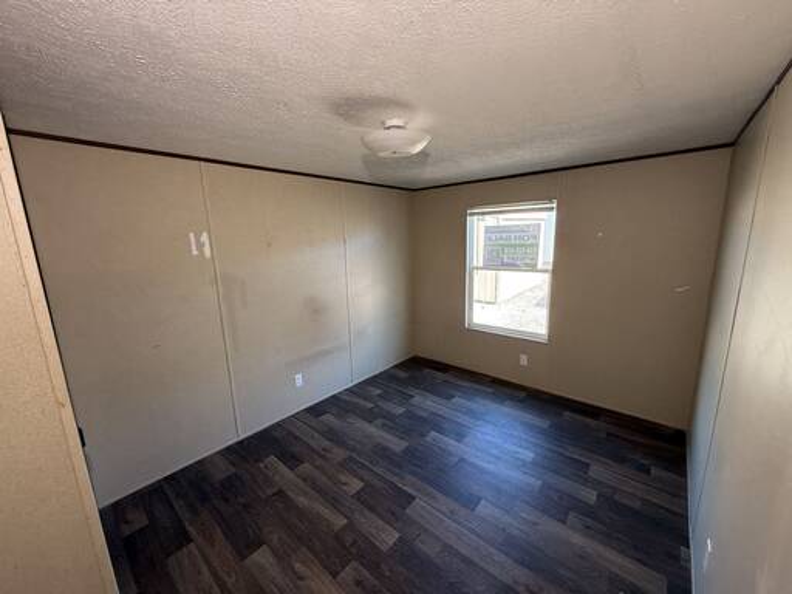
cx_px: 396
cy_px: 297
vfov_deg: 85.7
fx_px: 320
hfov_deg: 102.1
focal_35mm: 14
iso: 200
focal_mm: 2.22
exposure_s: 1/99
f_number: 2.2
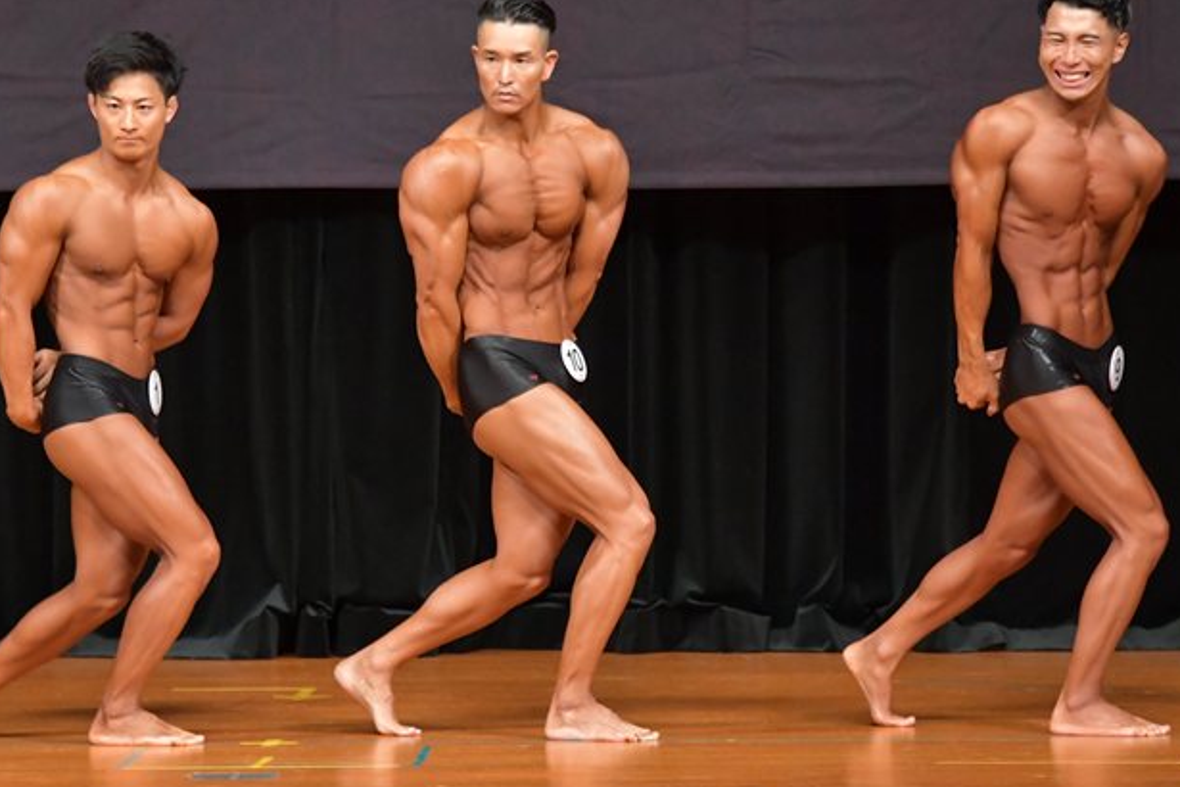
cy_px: 420
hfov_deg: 6.1
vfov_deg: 4.0
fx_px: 11144
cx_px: 569
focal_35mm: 340
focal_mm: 180
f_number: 5.6
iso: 6400
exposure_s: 1/400
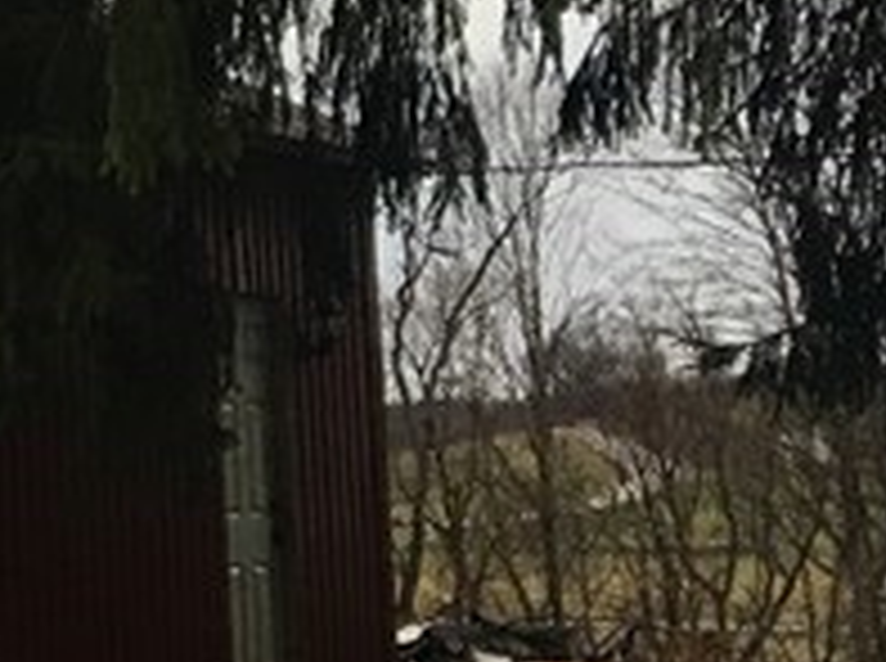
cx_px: -1381
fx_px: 3858
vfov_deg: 9.8
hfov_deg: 10.7
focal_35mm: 151
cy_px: 302
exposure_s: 1/15
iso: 25
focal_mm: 4.15
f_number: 2.2
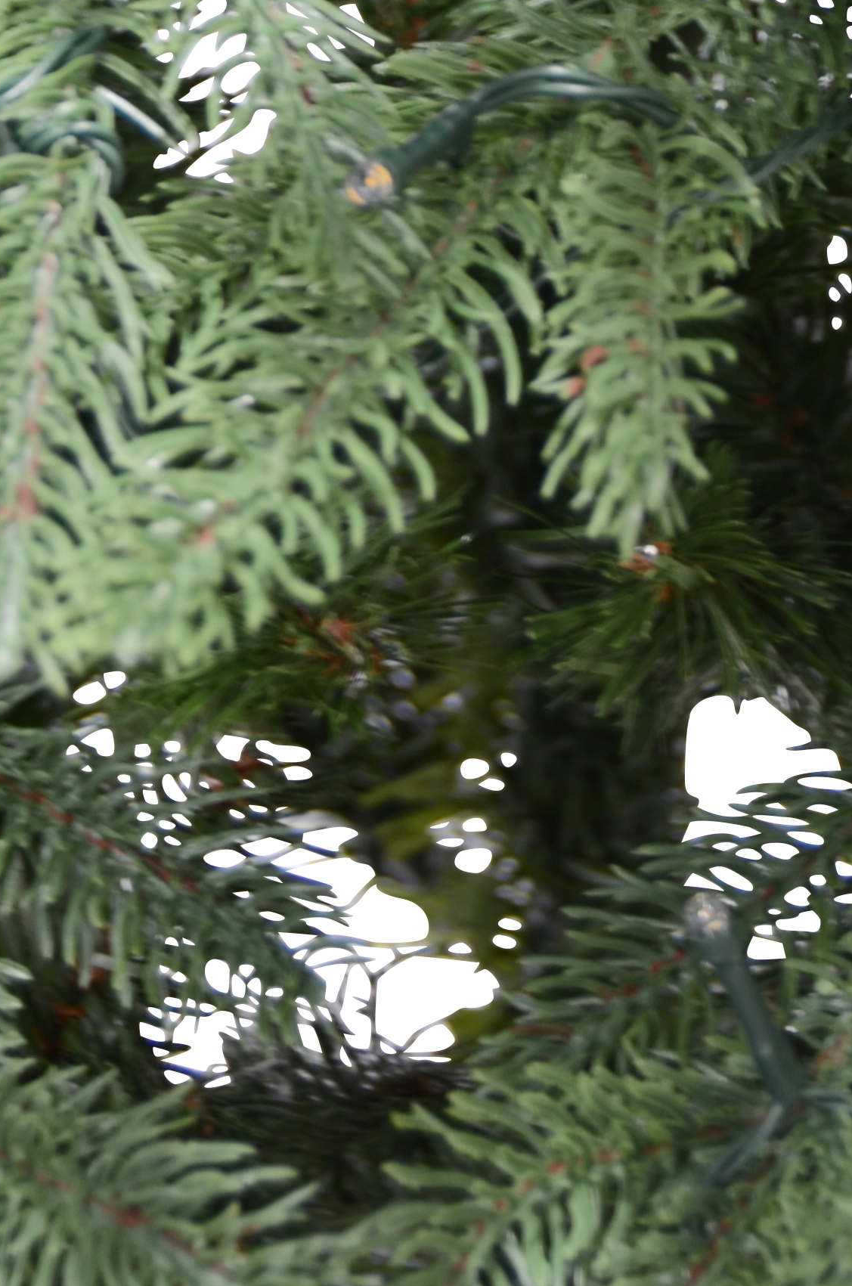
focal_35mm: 226
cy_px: -538
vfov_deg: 8.9
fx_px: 8057
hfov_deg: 6.1
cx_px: 599
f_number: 4.8
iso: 100
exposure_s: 1
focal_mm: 52
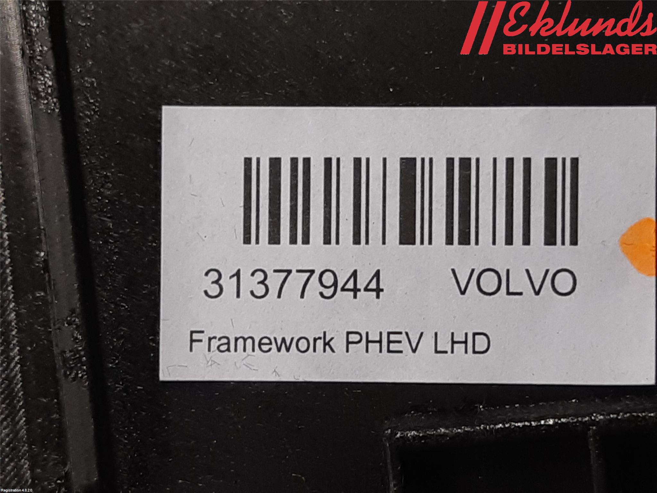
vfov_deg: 53.1
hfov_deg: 67.3
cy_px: 246
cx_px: 328
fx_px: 493
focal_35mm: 26
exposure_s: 1/50
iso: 64
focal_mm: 3.93
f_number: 1.7
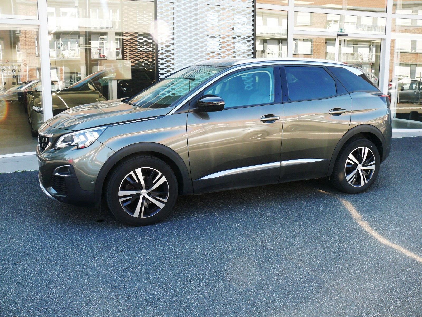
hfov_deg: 52.6
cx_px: 211
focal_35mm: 35
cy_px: 158
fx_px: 427
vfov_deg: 40.7
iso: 100
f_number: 3.6
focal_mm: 7.4
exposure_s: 1/100
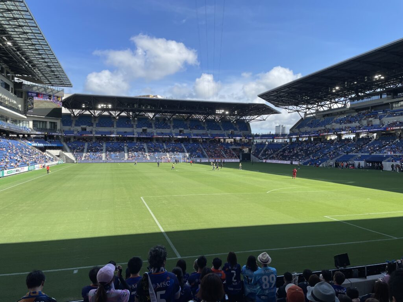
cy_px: 151
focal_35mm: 26
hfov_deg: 67.3
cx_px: 202
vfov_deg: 53.1
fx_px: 303
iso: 32
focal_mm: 4.2
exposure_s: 1/2132
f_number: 1.6
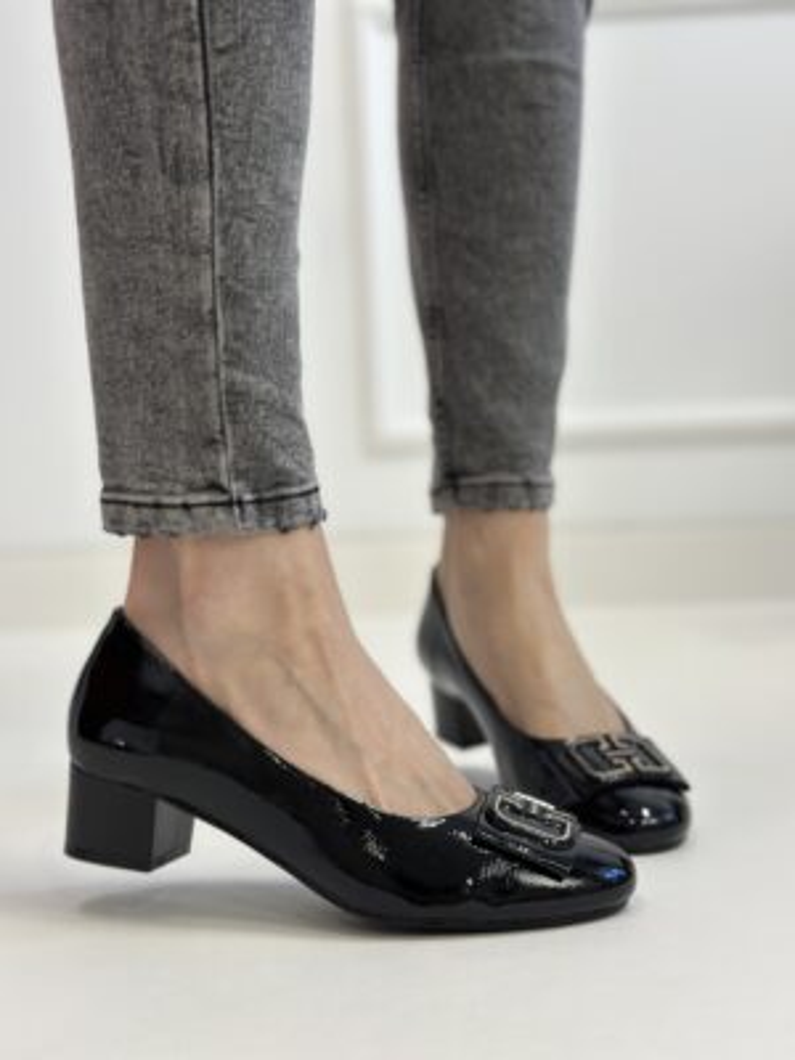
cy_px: 530
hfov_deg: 30.3
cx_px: 398
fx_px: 1470
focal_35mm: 48
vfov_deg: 39.7
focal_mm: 6.86
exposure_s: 1/100
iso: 125
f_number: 1.78
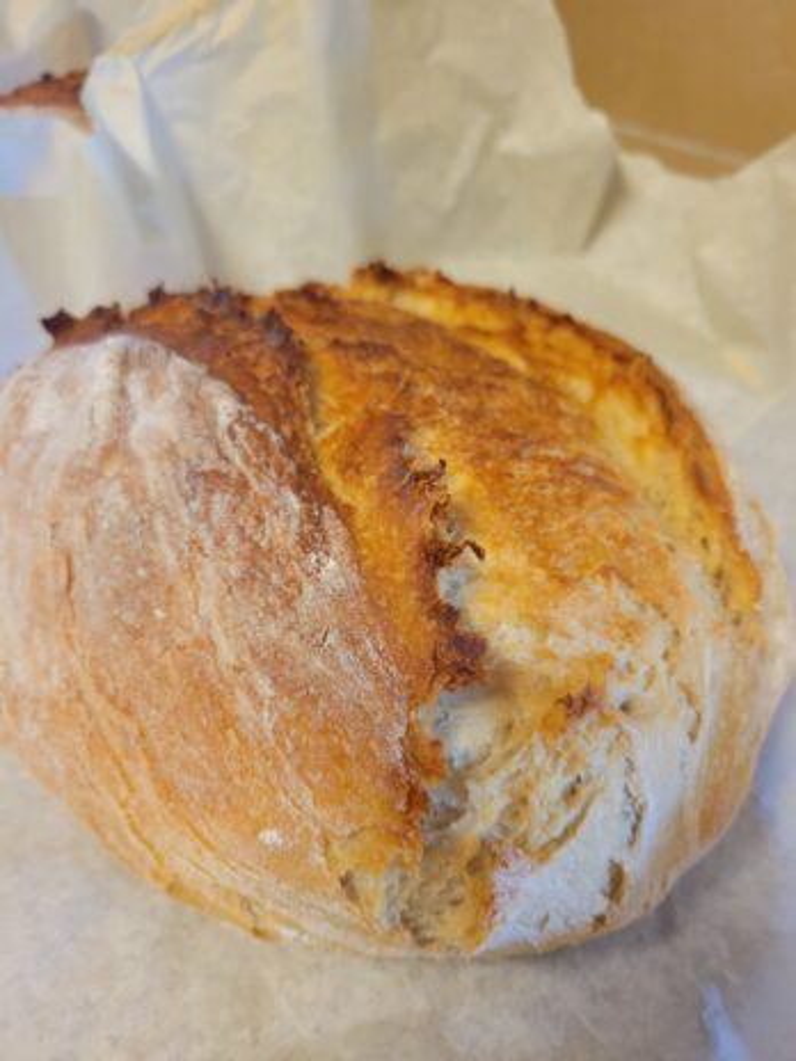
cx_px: 398
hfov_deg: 53.1
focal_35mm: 26
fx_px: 797
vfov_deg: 67.3
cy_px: 530
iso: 250
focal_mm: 5.4
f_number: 1.8
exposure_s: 1/60
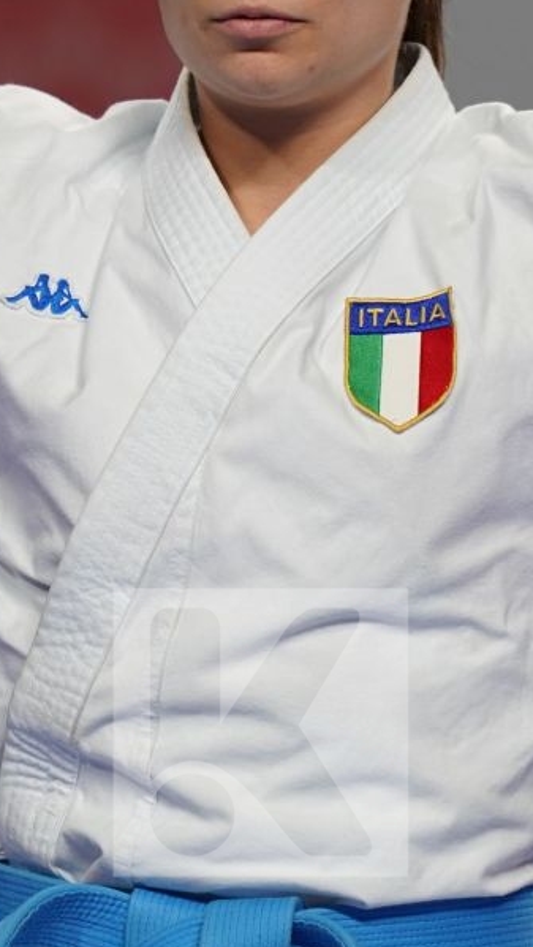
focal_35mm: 1260
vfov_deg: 1.7
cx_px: 261
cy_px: 171
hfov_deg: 1.0
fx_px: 31654
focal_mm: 400
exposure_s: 1/500
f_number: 2.8
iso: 640
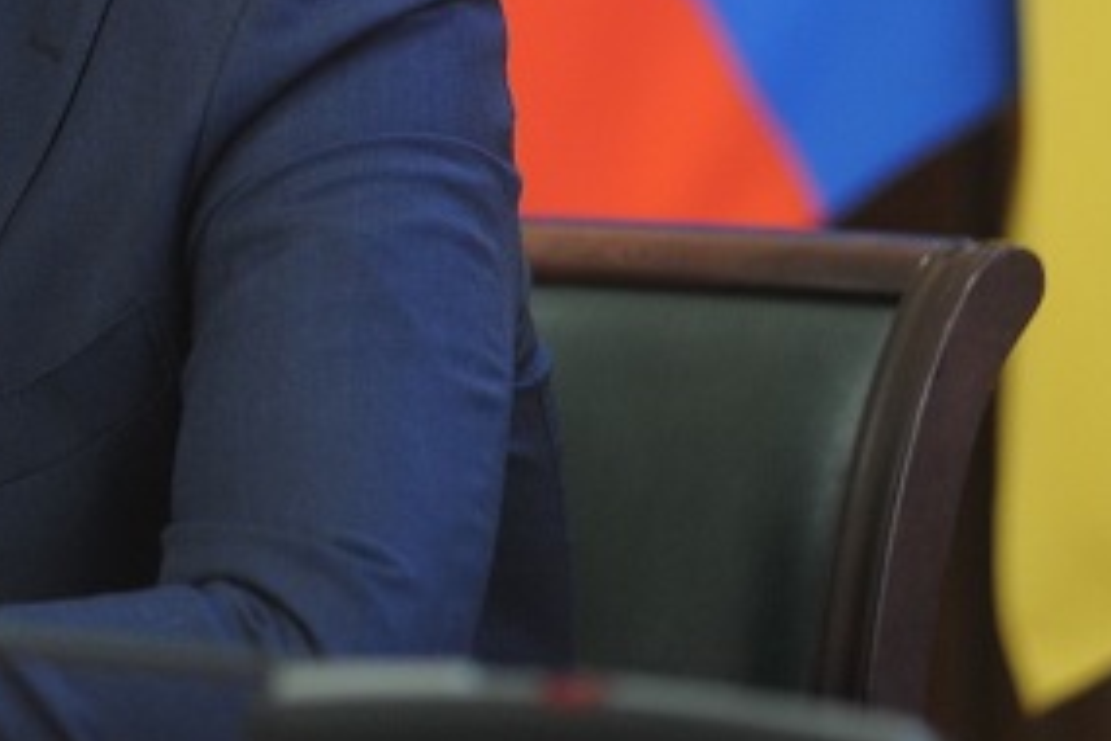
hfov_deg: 5.4
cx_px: -246
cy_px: -133
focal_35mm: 378
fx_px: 11665
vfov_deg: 3.6
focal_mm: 135
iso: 1600
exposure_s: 1/200
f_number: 2.8
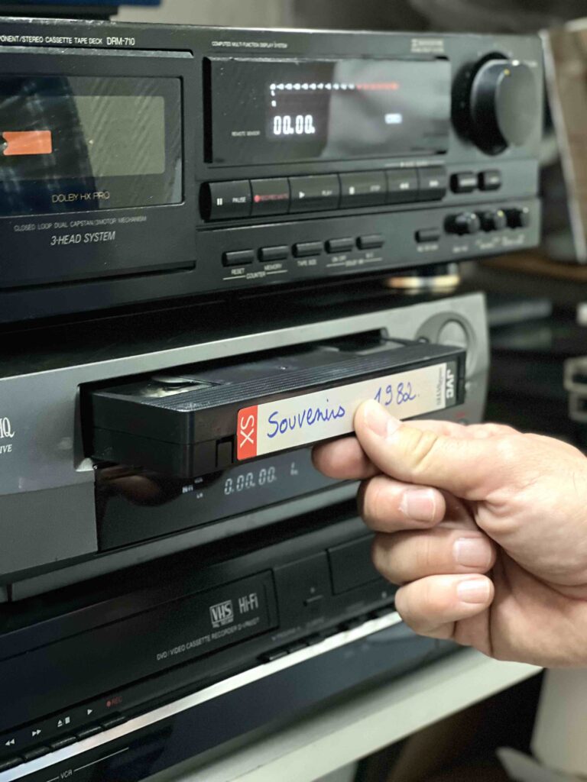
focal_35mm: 77
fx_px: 1741
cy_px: 391
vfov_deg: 25.3
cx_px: 294
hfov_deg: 19.1
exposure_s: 1/20
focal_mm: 9
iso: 400
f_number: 2.8
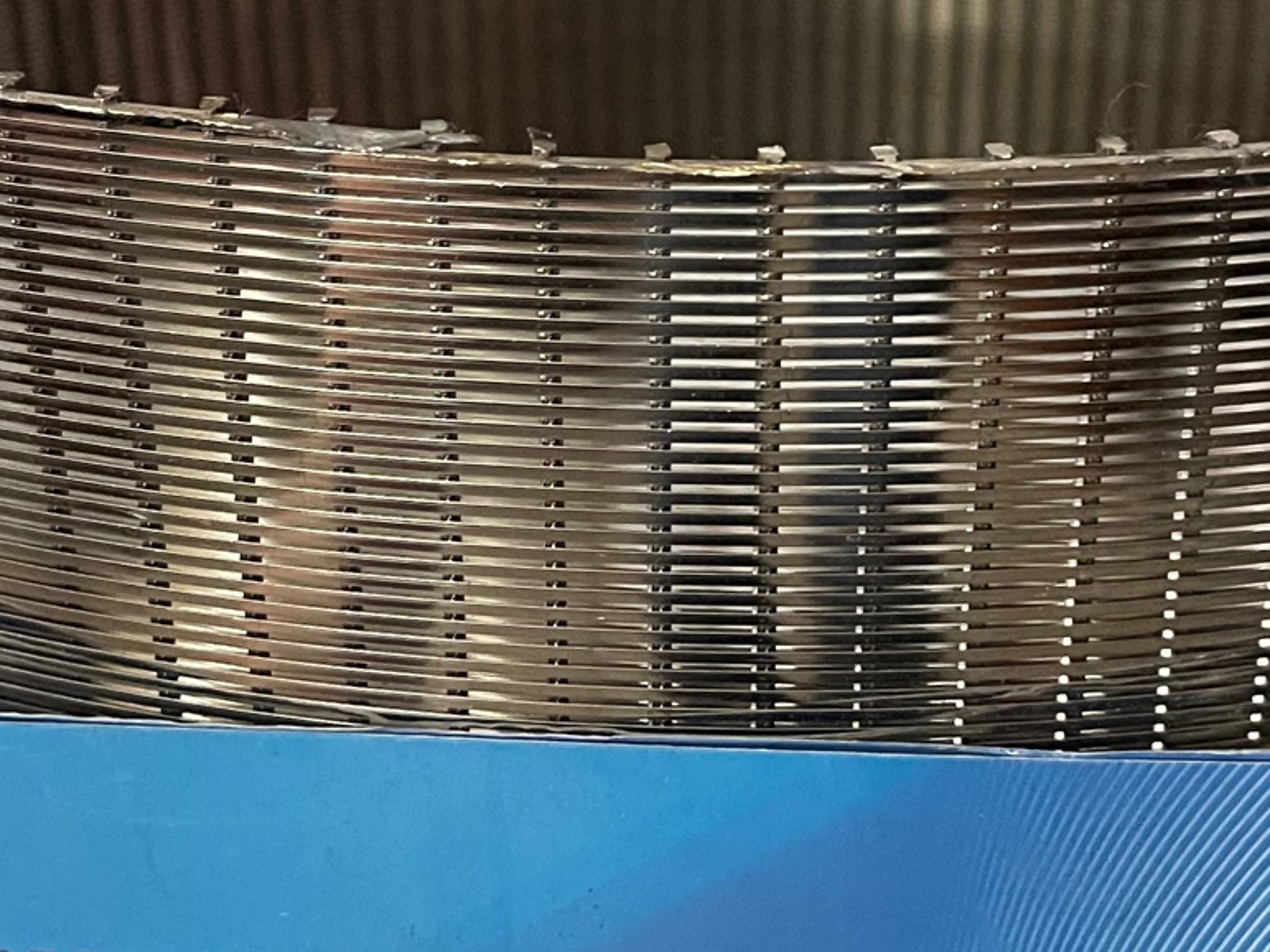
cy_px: 189
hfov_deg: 28.5
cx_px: 708
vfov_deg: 21.3
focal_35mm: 68
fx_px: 2494
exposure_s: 1/25
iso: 640
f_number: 1.6
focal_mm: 5.1
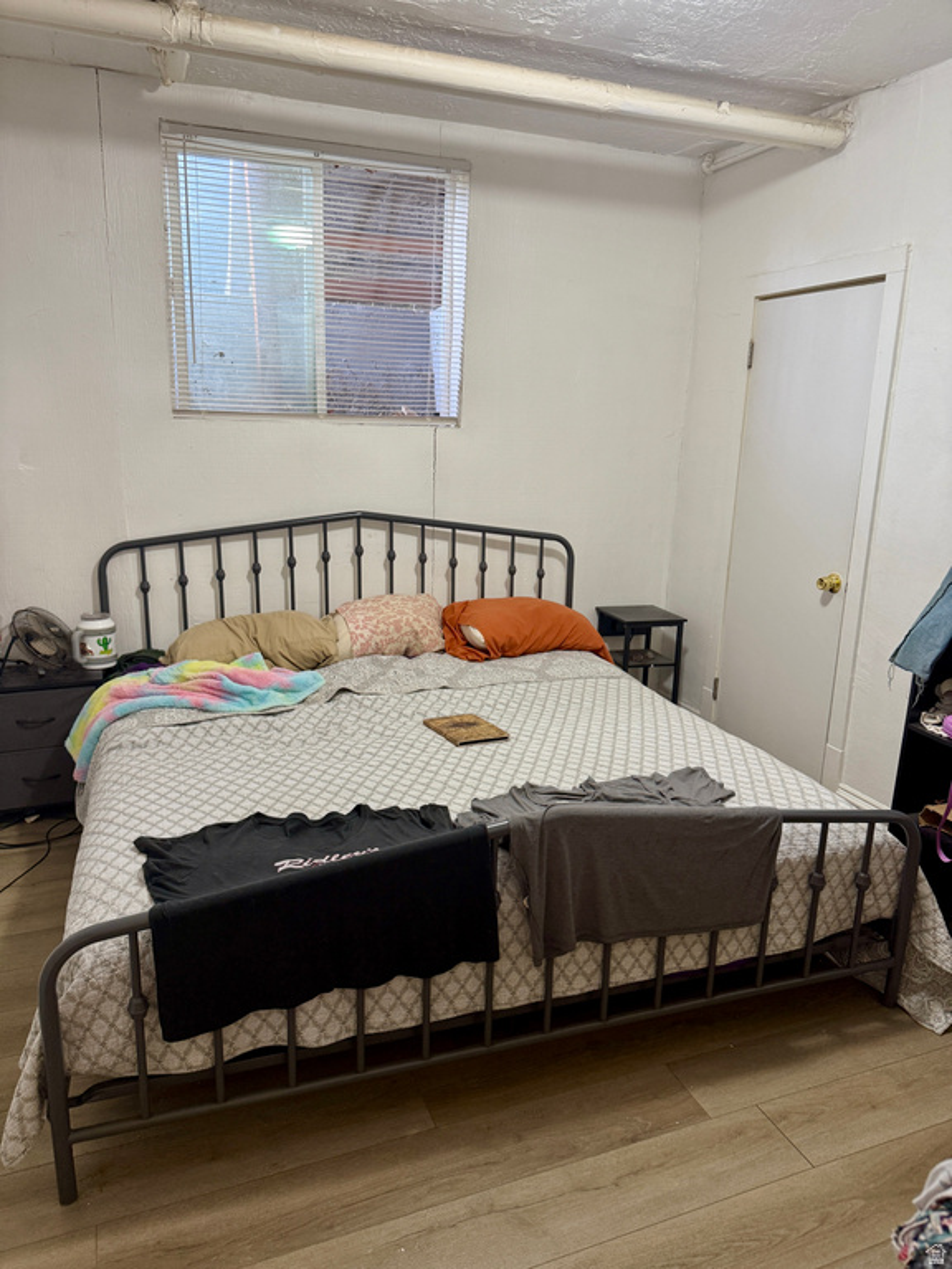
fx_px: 880
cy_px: 634
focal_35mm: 24
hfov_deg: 56.8
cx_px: 476
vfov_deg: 71.6
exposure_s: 1/60
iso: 200
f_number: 1.78
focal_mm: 6.76
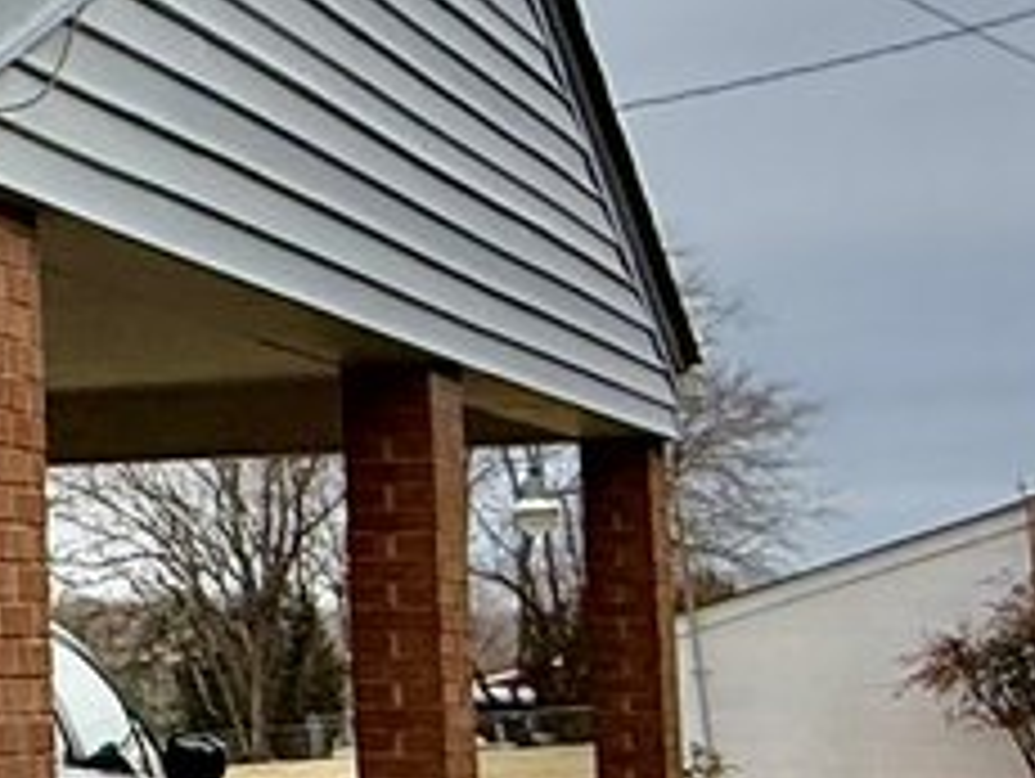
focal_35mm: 92
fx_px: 2754
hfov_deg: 13.8
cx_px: -1564
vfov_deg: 16.1
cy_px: 456
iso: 50
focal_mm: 2.22
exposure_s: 1/502
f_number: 2.2
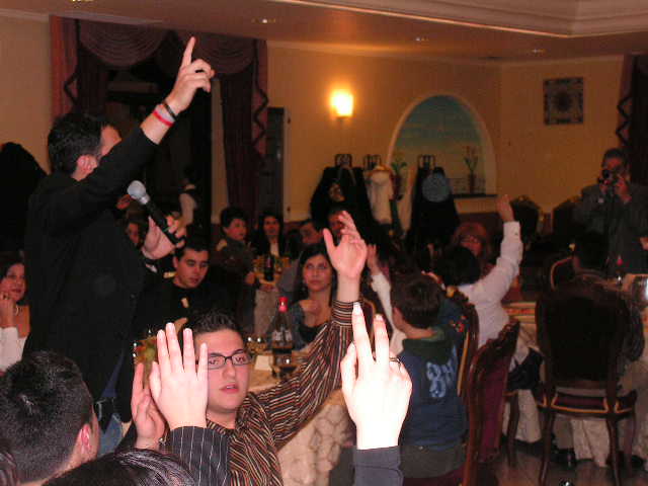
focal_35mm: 66
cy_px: 243
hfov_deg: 29.4
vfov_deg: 22.3
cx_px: 324
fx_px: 1235
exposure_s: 1/80
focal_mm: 11
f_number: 3.3
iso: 200
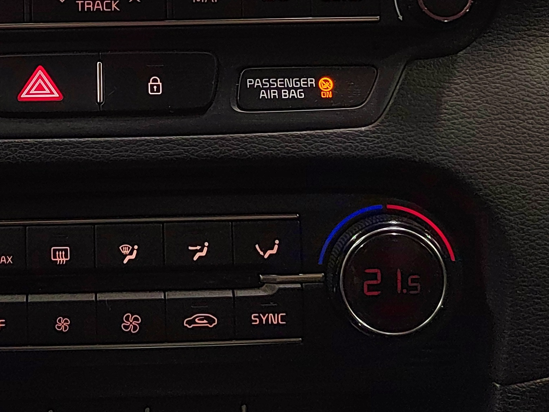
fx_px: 1079
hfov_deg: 28.1
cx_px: 124
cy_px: -14
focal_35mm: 68
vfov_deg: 20.8
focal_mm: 5.52
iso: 1806
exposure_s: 1/120
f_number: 1.9
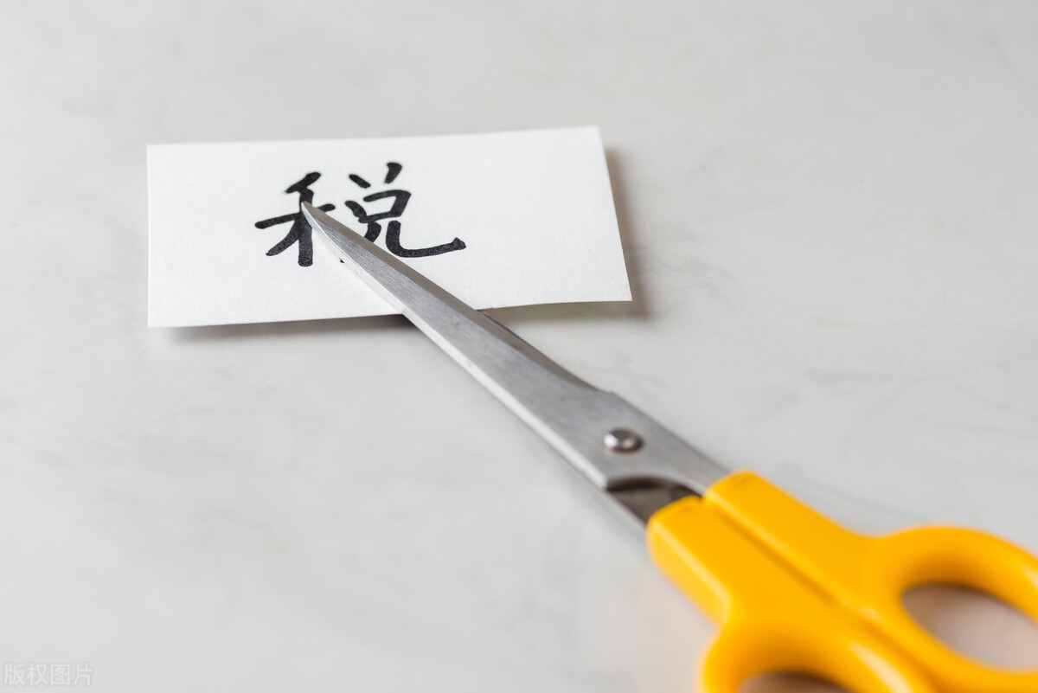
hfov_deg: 22.6
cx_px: 519
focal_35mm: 90
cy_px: 346
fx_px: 2596
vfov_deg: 15.2
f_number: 7.1
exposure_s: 1/125
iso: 100
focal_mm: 90
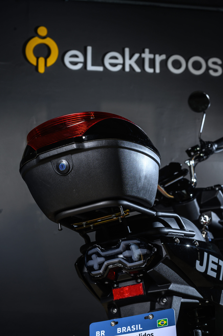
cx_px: 112
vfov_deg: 39.6
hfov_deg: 27.0
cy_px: 168
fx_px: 465
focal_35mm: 50
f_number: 8
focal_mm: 50
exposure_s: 1/100
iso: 80
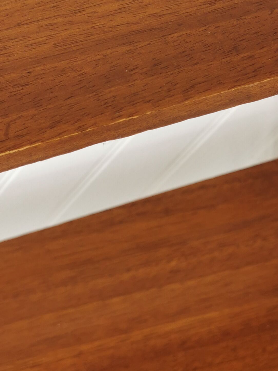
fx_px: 728
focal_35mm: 68
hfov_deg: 21.6
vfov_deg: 28.4
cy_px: 127
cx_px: 170
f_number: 1.6
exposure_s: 1/206
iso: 50
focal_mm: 5.56
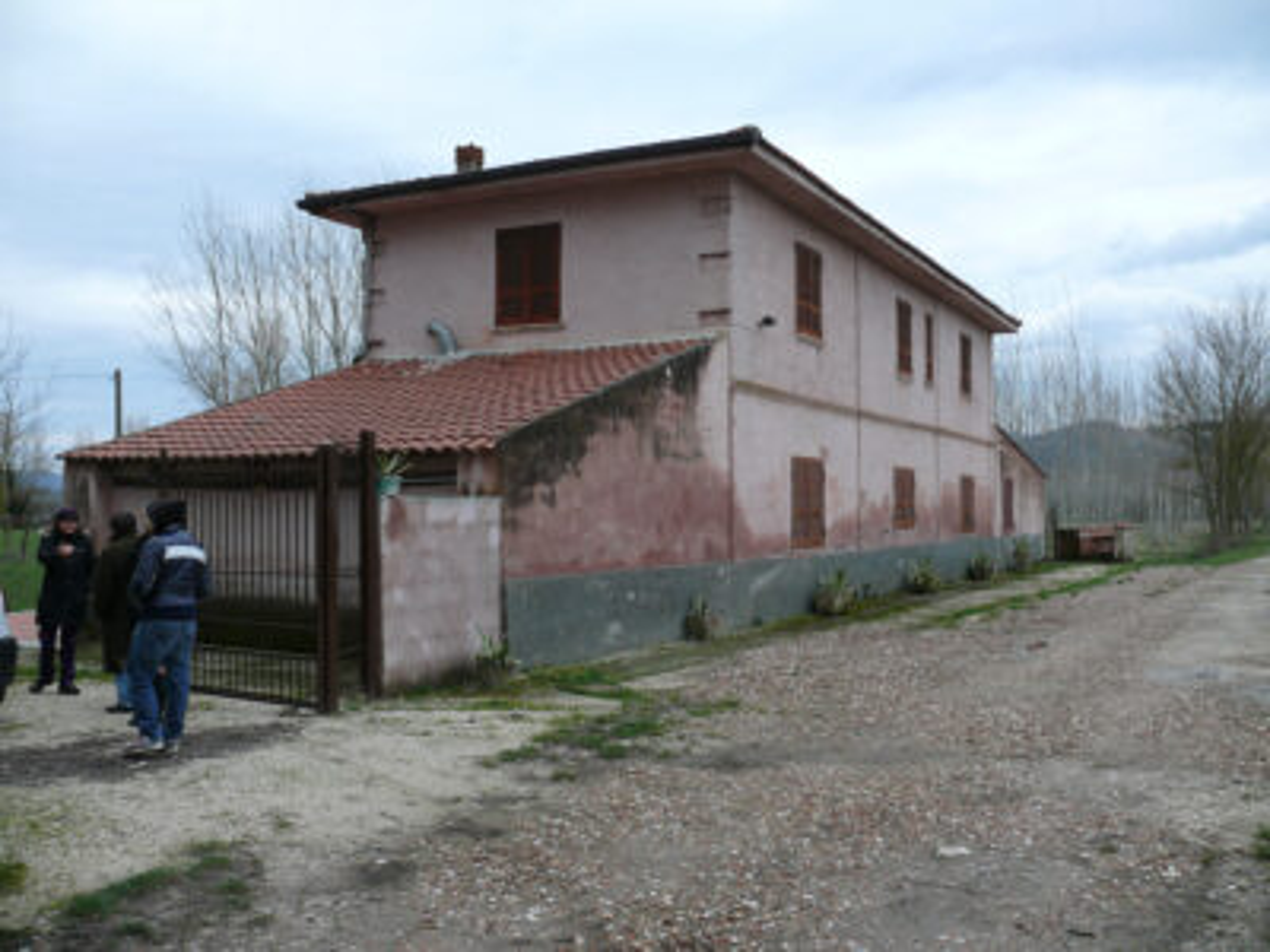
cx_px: 635
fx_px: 1284
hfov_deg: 52.6
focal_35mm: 35
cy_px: 476
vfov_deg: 40.7
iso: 100
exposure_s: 1/100
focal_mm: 7.4
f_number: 2.8
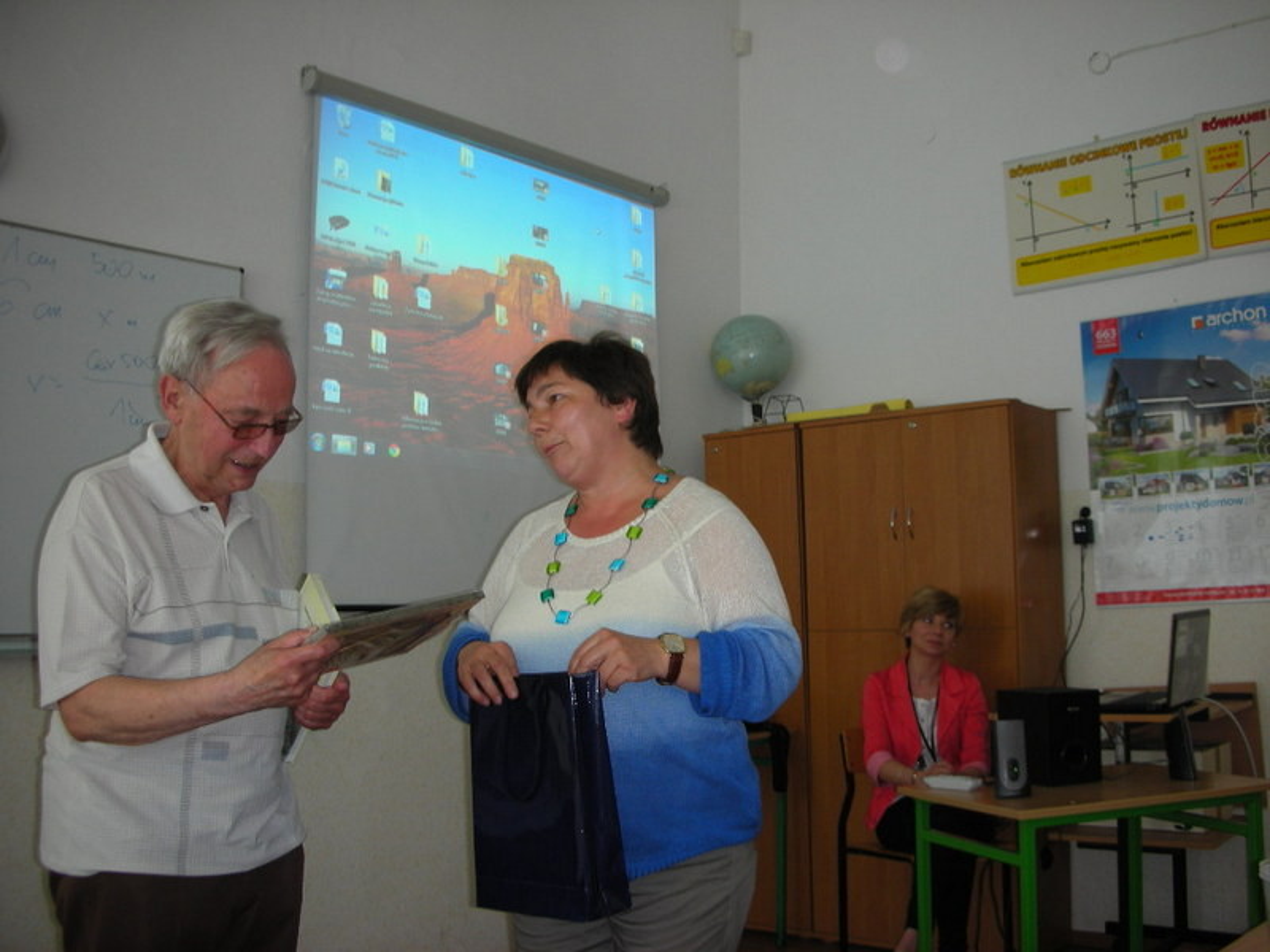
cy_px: 476
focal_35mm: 35
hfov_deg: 52.6
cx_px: 635
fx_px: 1284
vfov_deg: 40.7
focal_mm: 5.8
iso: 50
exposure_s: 1/30
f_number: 3
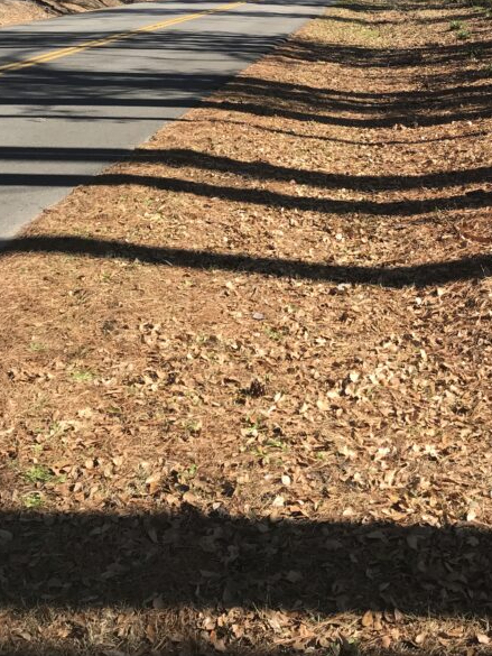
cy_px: 105
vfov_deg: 37.1
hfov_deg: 28.7
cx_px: 426
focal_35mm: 49
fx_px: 928
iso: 20
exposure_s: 1/939
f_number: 1.8
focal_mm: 3.99
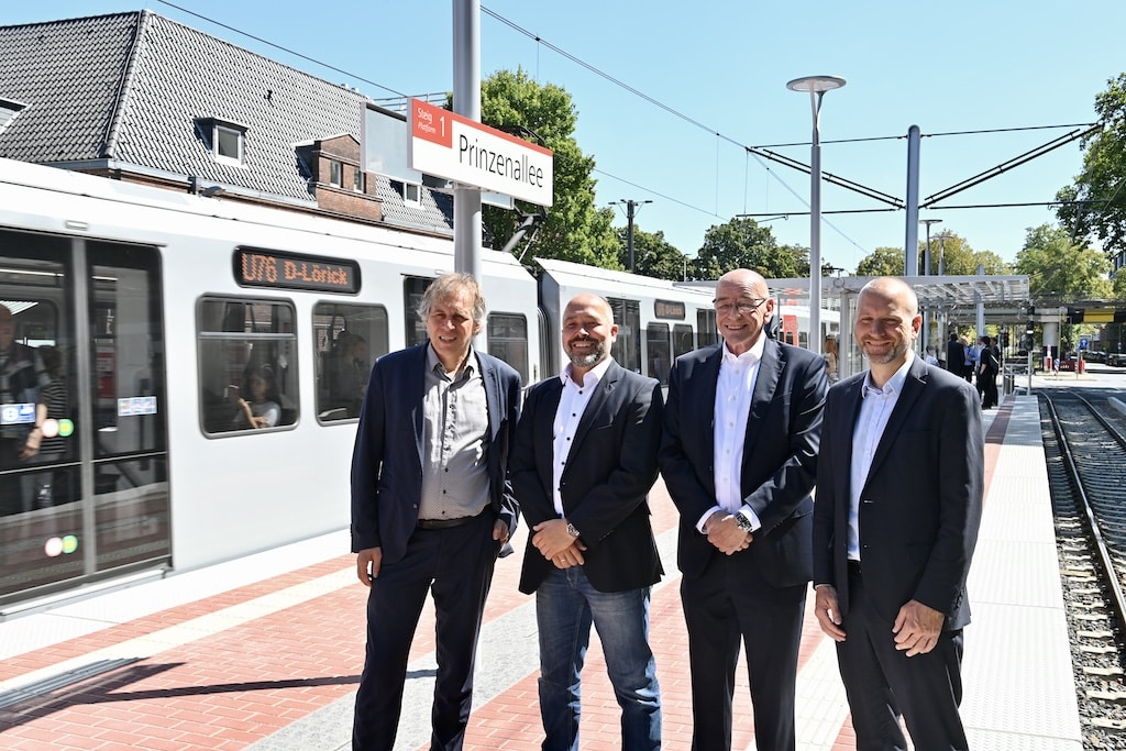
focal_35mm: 38
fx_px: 1189
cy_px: 376
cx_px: 563
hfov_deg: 50.7
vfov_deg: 35.1
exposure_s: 1/100
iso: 100
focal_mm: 38
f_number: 8
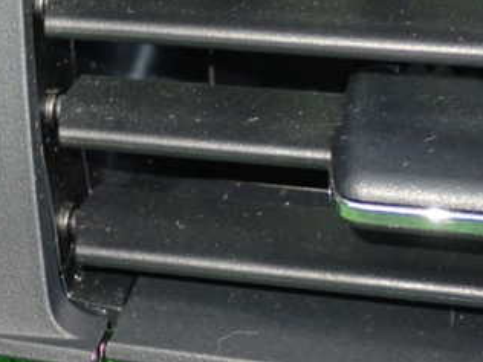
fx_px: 1535
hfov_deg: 17.7
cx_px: 99
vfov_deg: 13.5
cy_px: 170
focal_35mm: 110
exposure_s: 1/15
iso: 1000
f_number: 3.5
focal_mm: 10.35
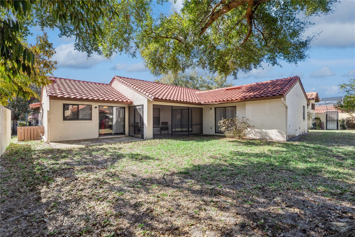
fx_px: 158
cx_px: 178
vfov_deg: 73.7
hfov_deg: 96.7
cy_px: 118
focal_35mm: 16
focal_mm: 16
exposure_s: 1/40
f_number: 20
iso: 200
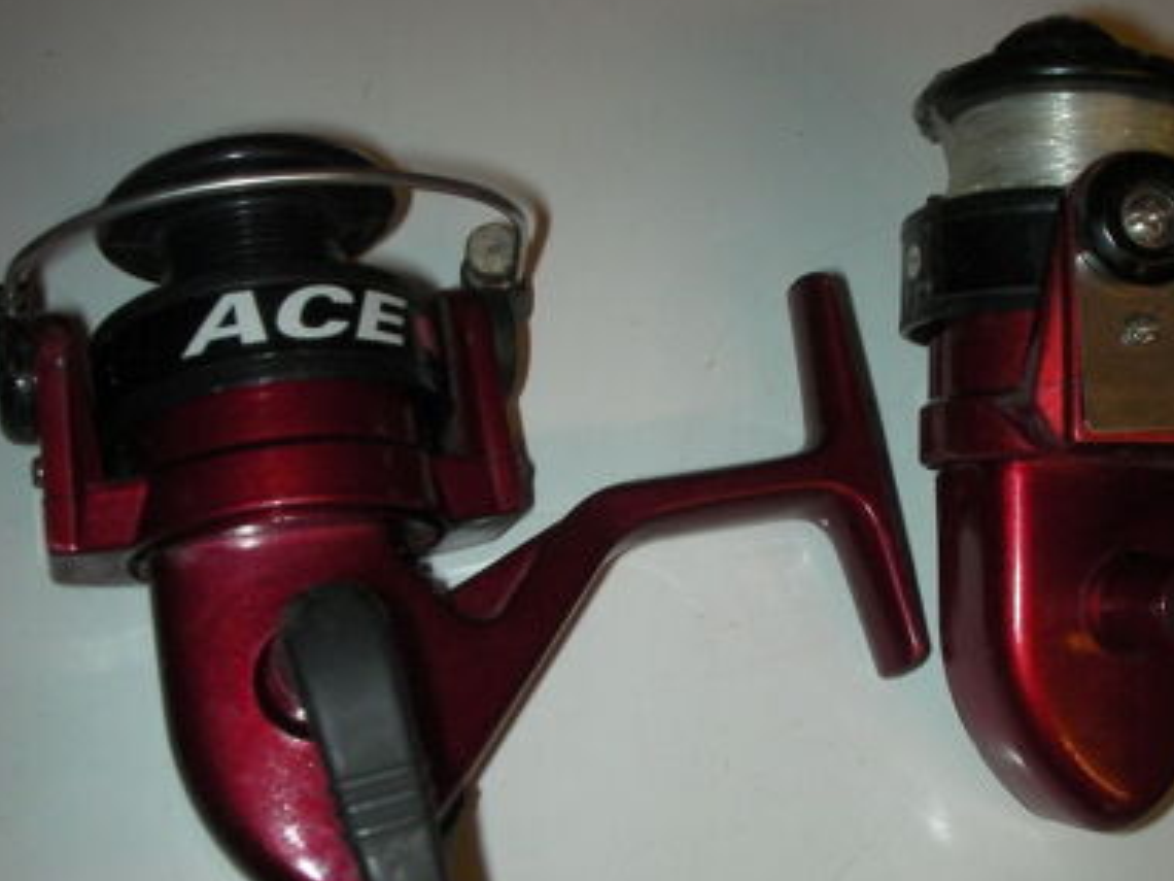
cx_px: 655
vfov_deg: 30.3
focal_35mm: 48
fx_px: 1628
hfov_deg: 39.6
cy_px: 458
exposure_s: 1/30
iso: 200
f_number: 5.6
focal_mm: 6.3
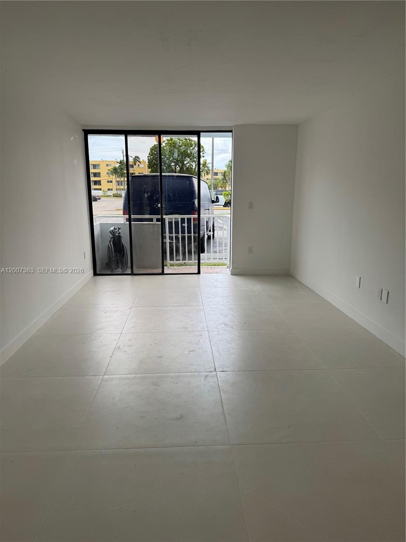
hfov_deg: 56.8
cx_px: 203
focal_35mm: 24
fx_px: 375
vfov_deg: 71.6
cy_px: 271
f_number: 1.78
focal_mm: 6.76
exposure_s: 1/700
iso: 80
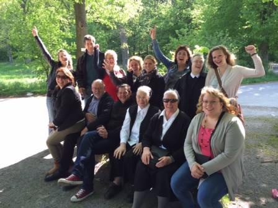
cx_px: 139
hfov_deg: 61.7
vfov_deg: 48.2
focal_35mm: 29
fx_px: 233
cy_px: 104
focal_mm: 4.15
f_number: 2.2
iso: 40
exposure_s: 1/120
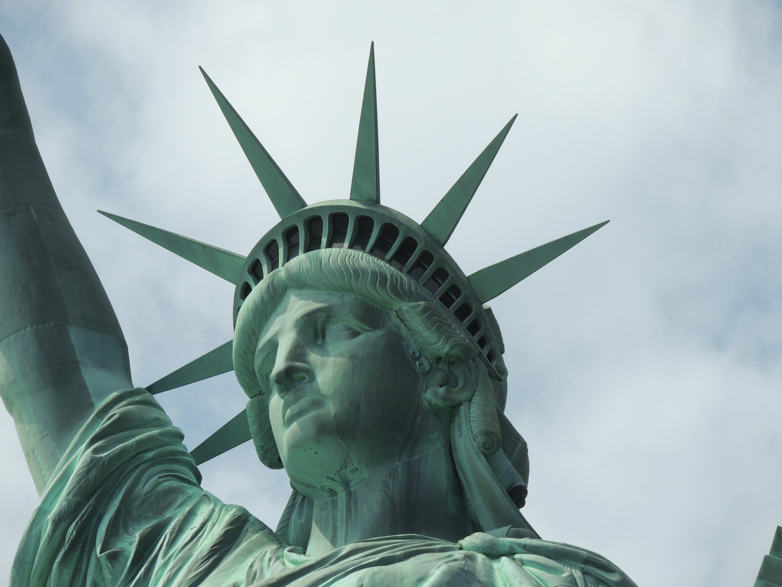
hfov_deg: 6.1
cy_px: 294
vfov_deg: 4.6
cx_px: 391
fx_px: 7342
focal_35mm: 325
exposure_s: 1/800
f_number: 4.8
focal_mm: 57.9
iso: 100
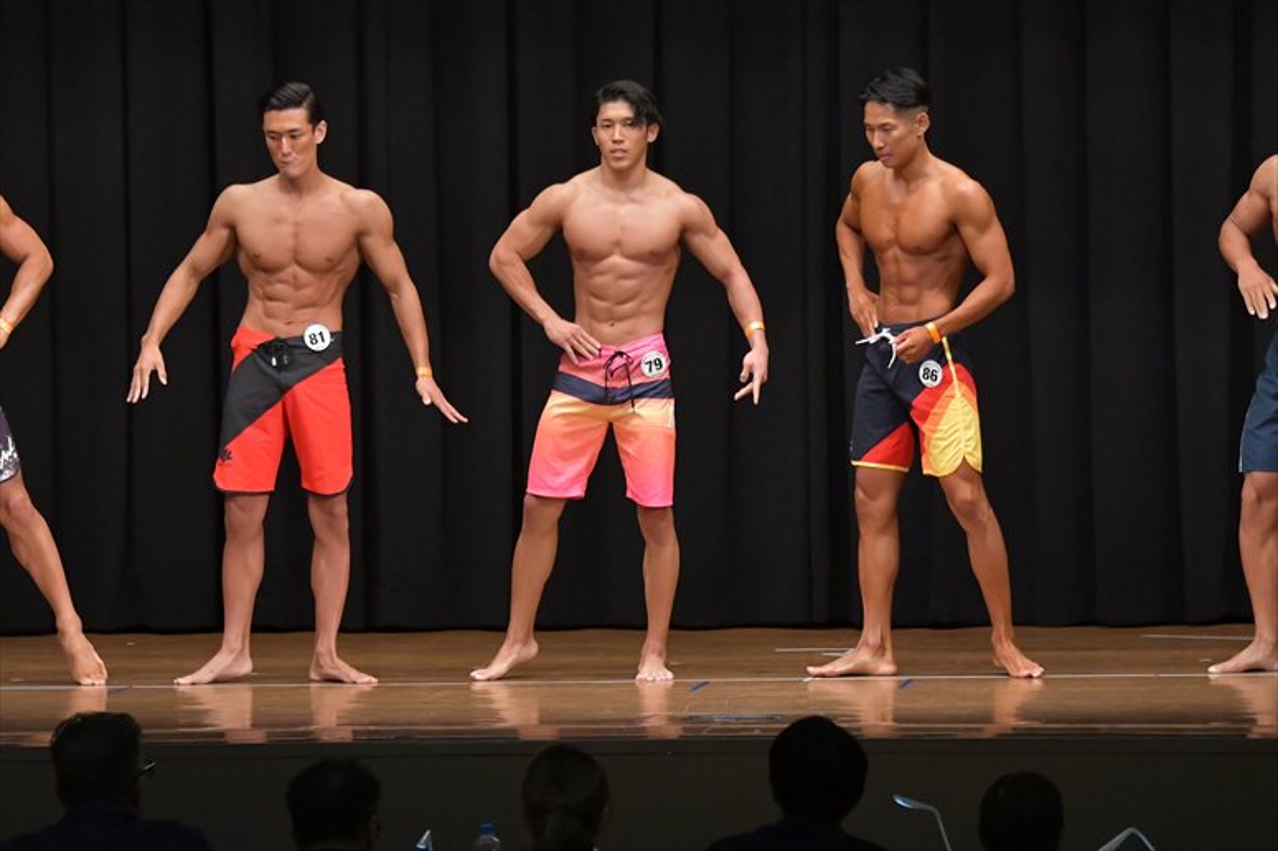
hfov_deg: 11.0
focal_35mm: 187
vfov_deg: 7.3
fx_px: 6635
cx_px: 639
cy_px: 426
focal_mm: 125
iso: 6400
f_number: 5.6
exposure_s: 1/400
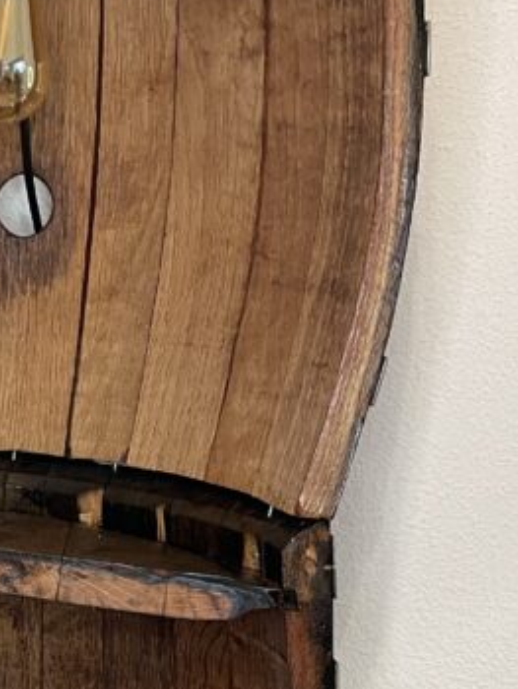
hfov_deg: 18.8
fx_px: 1515
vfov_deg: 25.1
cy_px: 577
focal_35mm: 76
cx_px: -32
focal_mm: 4.2
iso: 250
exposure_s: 1/50
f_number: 1.6
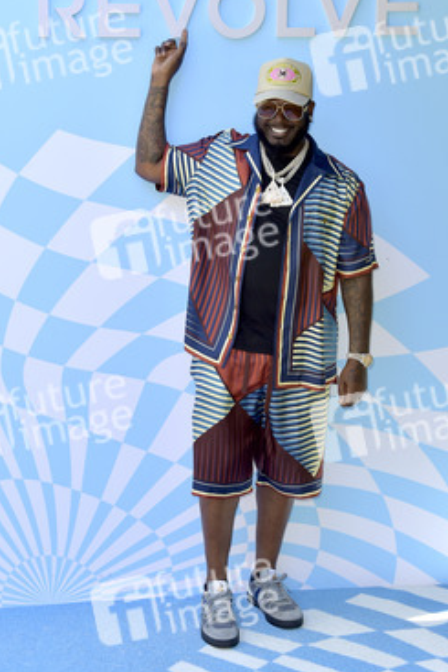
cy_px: 328
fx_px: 1138
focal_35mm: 61
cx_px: 239
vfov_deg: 32.9
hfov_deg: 22.3
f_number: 6.3
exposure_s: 1/250
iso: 400
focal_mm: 56
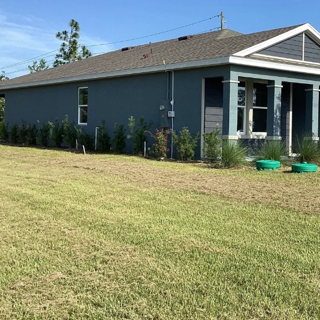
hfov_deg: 32.7
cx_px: 244
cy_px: 136
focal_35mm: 51
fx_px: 533
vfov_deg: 33.3
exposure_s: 1/1164
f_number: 2.4
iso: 25
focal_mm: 3.3
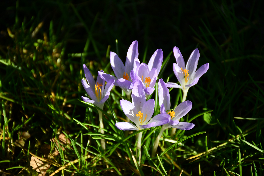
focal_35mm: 210
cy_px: 88
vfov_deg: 6.5
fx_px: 1540
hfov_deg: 9.8
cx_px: 132
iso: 100
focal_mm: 140
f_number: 5.6
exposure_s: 1/250
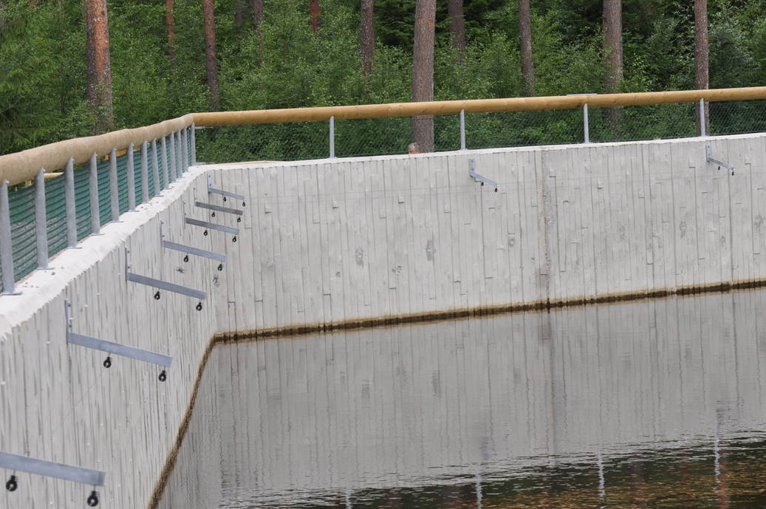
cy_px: 200
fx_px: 3443
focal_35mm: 162
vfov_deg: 8.5
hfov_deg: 12.7
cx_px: 468
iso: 200
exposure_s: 1/200
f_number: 8
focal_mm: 70
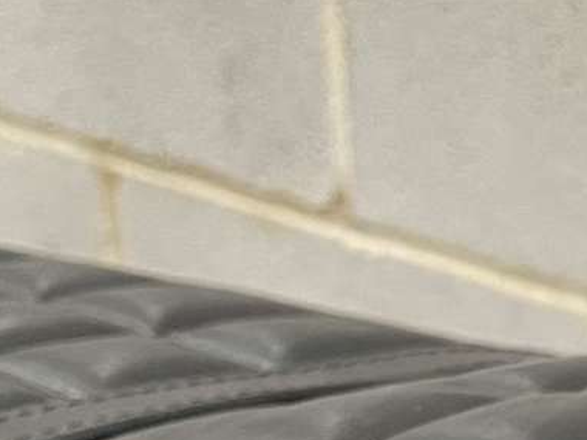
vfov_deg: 10.1
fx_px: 2323
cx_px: 975
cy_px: 854
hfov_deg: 13.3
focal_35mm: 137
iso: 400
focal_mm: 4.2
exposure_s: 1/60
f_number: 1.6
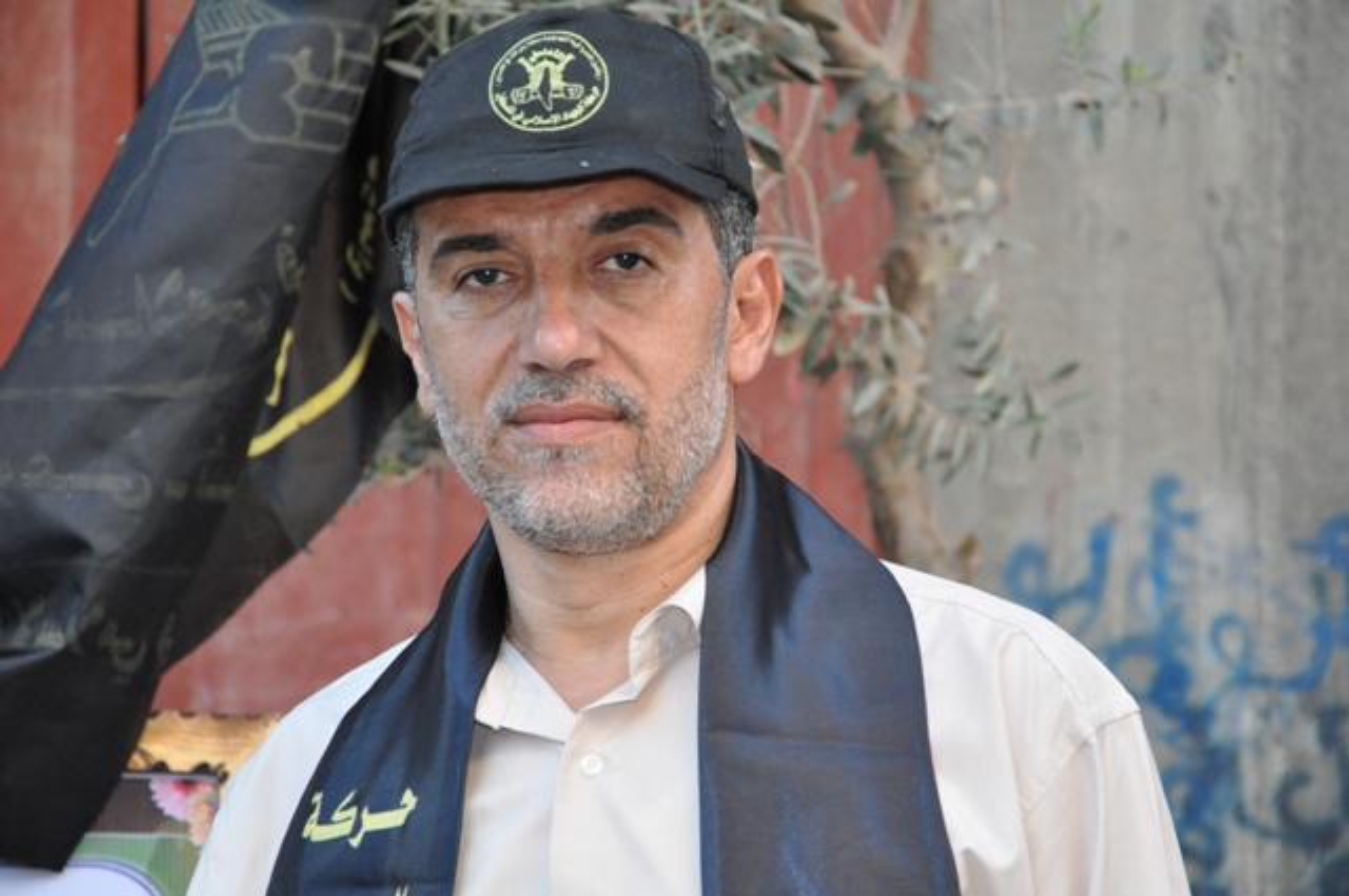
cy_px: 448
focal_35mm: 105
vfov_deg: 13.0
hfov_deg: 19.5
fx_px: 3930
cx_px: 674
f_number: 5.3
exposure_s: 1/200
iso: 1600
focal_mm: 70
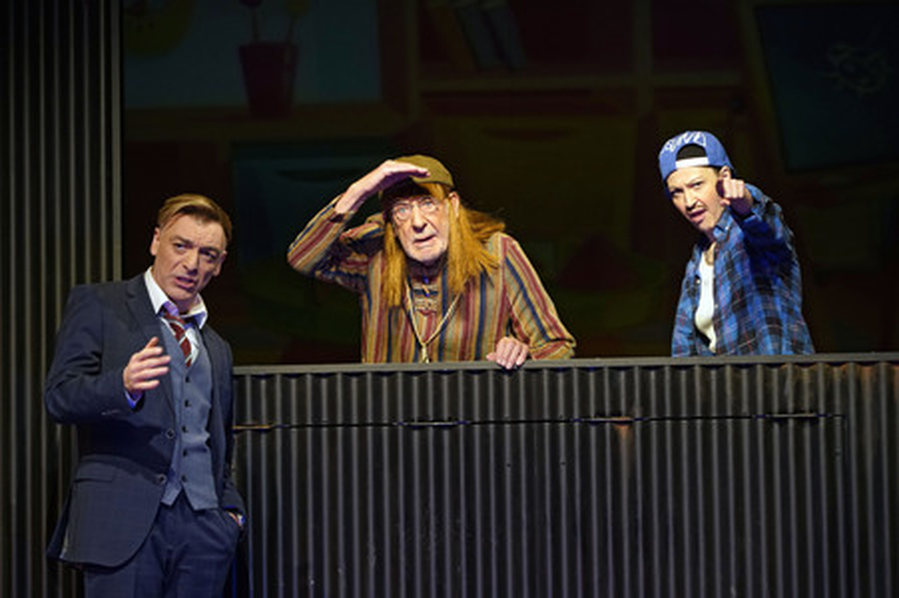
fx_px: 3793
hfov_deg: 13.5
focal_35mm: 152
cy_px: 299
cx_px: 450
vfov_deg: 9.0
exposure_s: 1/250
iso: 2000
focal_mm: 152
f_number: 5.6
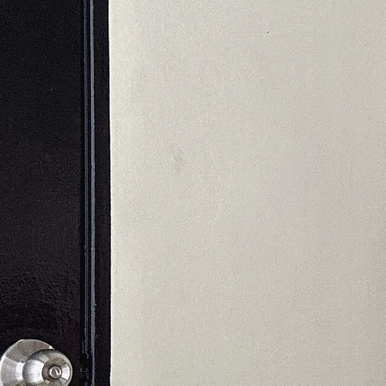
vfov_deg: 16.7
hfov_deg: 17.4
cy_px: 624
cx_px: 542
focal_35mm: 92
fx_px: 1161
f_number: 1.9
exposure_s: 1/110
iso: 80
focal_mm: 2.69
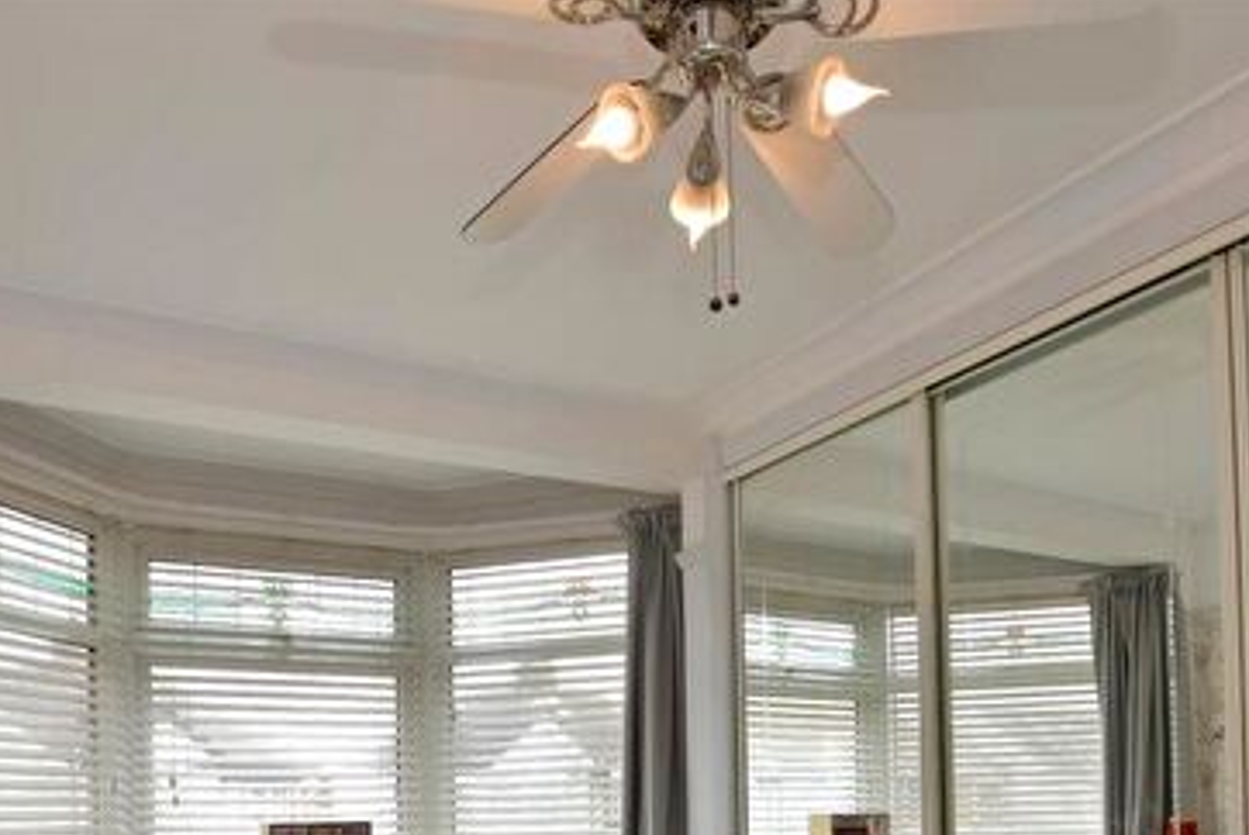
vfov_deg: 40.4
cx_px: 583
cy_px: 802
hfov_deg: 63.6
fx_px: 1007
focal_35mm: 29
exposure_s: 1/10
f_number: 8
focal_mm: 10
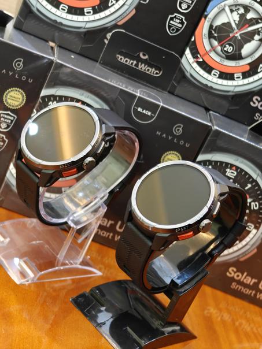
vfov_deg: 27.8
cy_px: 174
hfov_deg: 21.0
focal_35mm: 70
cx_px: 131
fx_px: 706
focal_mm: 13.3
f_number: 4.5
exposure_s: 1/25
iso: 800
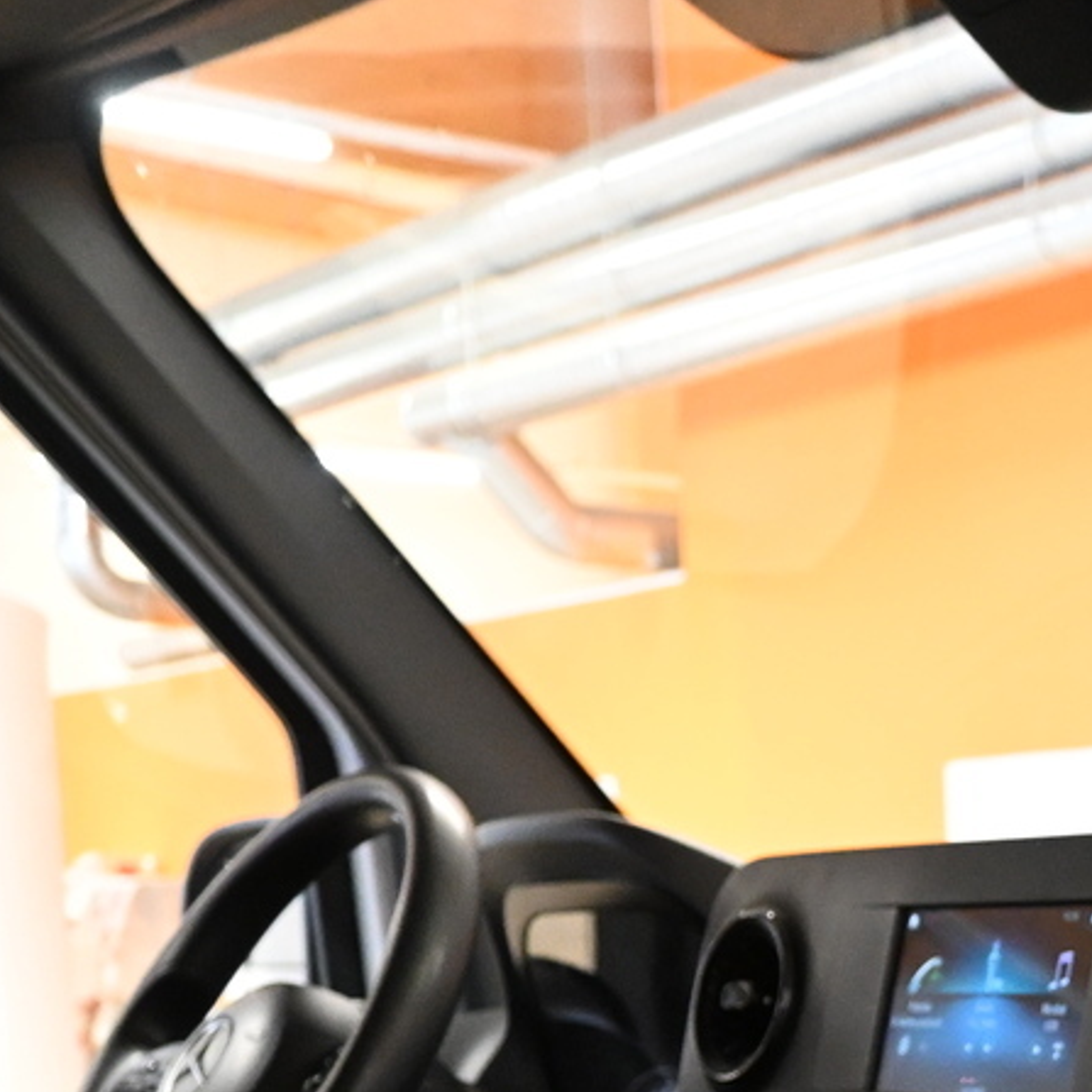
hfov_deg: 21.6
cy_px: 1300
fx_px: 2641
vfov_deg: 21.7
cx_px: 1319
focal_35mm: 74
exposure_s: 1/60
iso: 3600
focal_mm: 16
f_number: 3.5
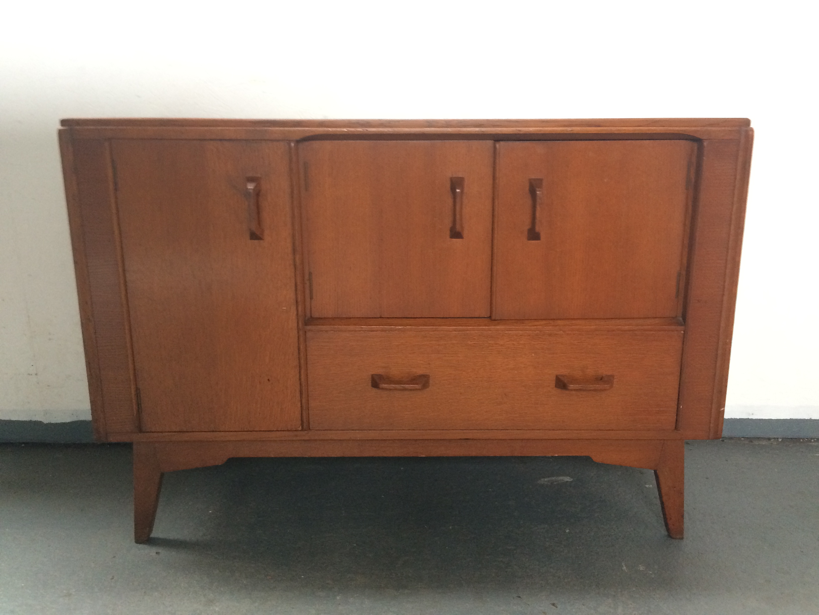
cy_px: 308
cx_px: 410
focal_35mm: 29
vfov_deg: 48.2
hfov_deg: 61.7
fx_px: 686
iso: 200
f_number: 2.2
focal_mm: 4.15
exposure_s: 1/33
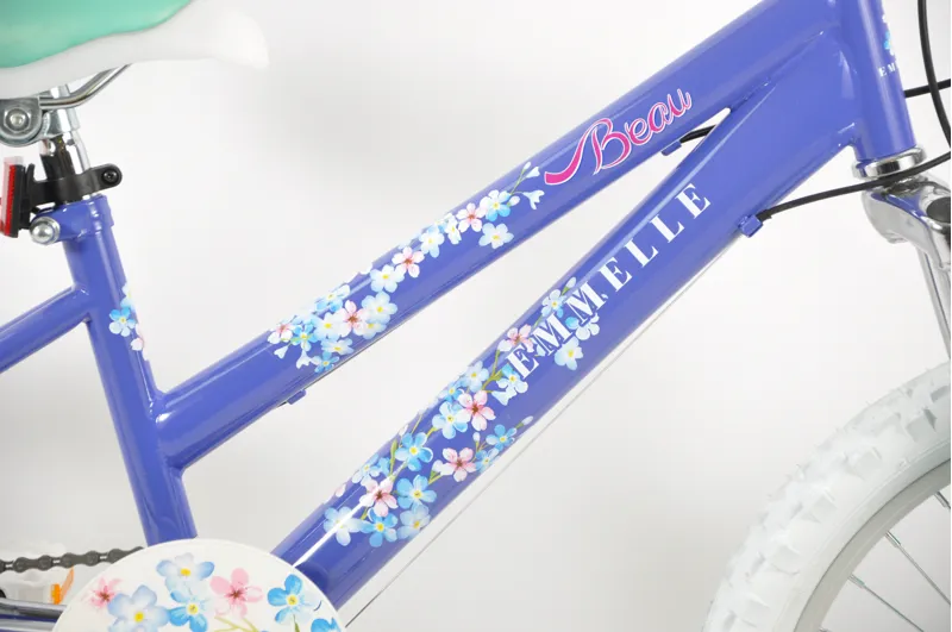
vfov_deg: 9.3
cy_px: 316
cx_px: 476
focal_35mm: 147
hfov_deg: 14.0
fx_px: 3882
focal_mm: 98
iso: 640
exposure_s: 1/60
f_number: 5.6
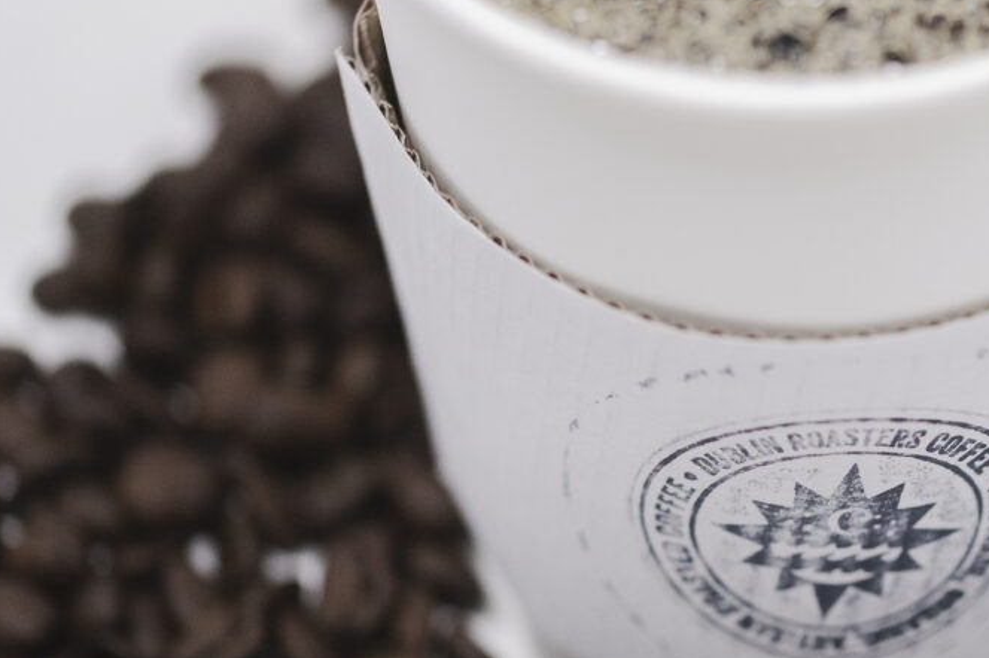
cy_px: 177
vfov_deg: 5.6
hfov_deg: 8.4
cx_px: 1104
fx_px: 6672
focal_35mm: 243
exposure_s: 1/1600
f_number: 3.5
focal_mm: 105
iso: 2000
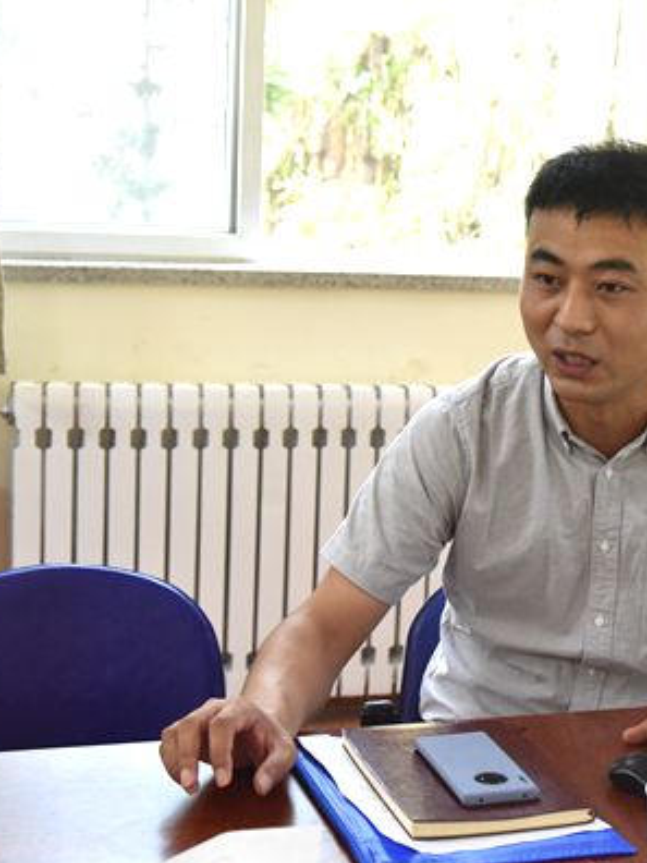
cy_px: 432
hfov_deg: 20.6
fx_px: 1744
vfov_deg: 27.8
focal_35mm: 70
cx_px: 586
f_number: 6.3
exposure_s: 1/160
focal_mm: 48
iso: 6400
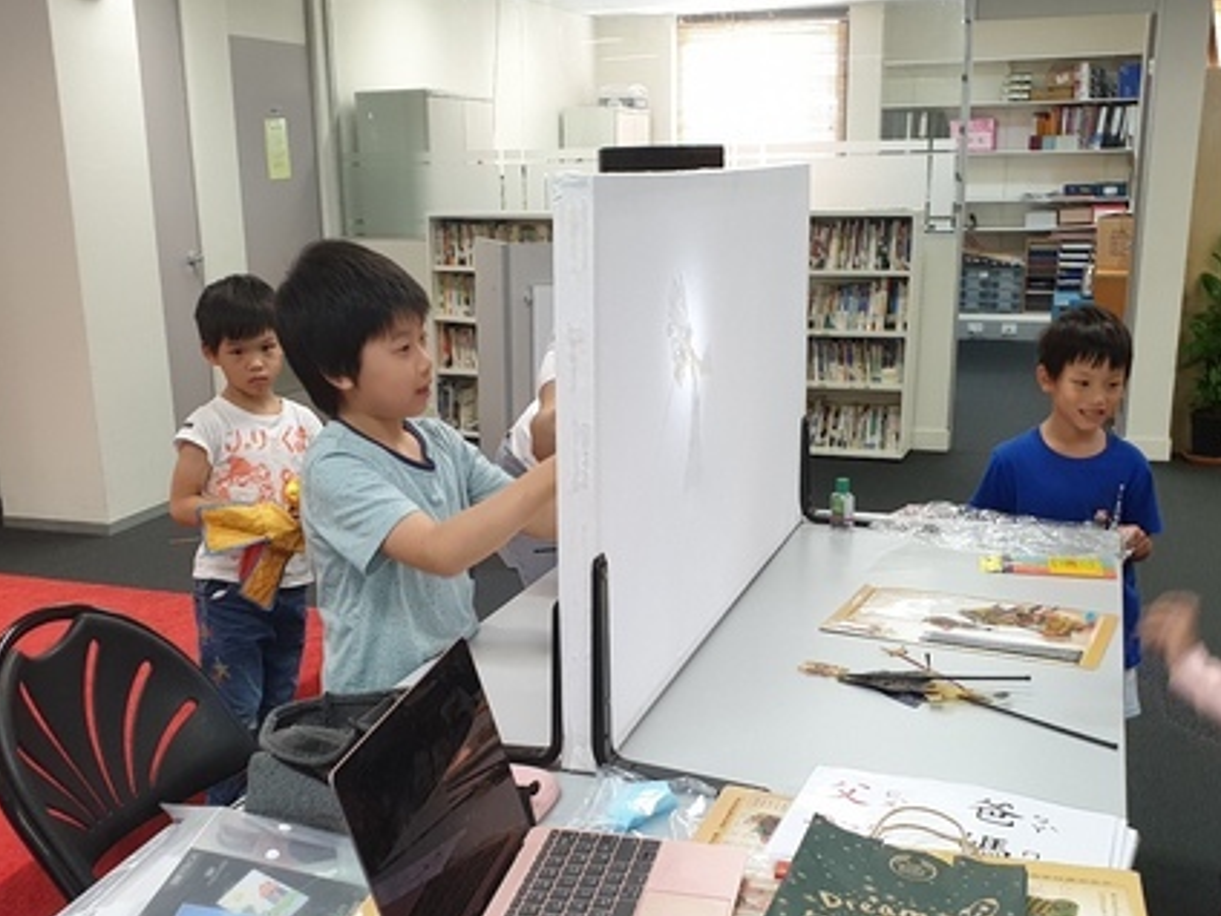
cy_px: 546
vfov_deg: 37.6
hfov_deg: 49.0
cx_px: 599
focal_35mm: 38
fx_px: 1340
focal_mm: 4.3
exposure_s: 1/50
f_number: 2.4
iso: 200
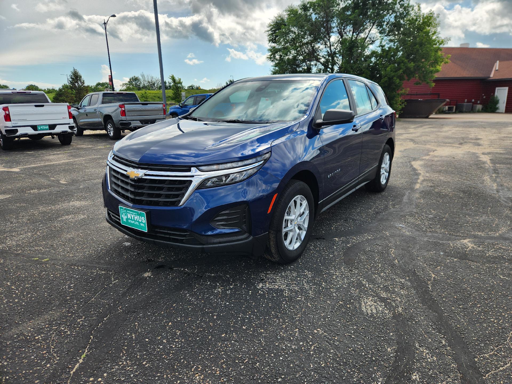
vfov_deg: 58.9
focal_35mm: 23
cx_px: 256
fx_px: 340
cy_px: 192
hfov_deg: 73.9
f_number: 1.8
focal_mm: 5.4
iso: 20
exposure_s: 1/1262
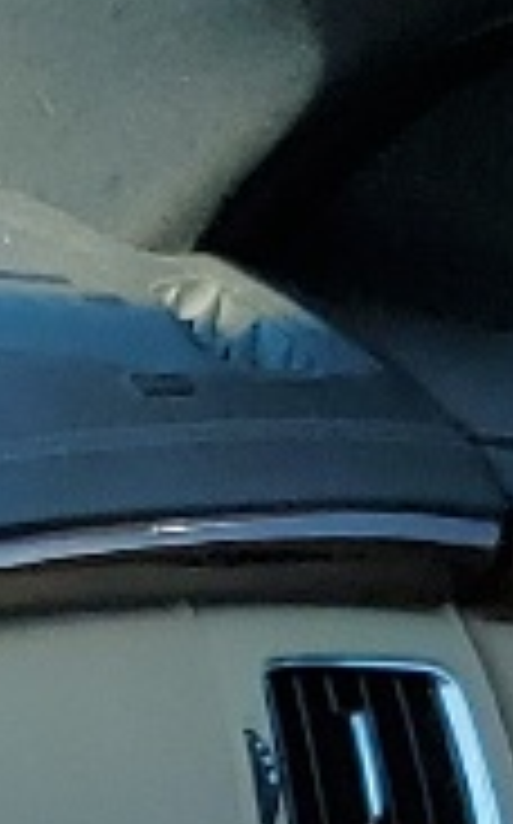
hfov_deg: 5.2
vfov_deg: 7.6
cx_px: -810
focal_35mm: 241
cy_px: 2504
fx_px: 5404
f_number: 1.5
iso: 50
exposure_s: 1/588
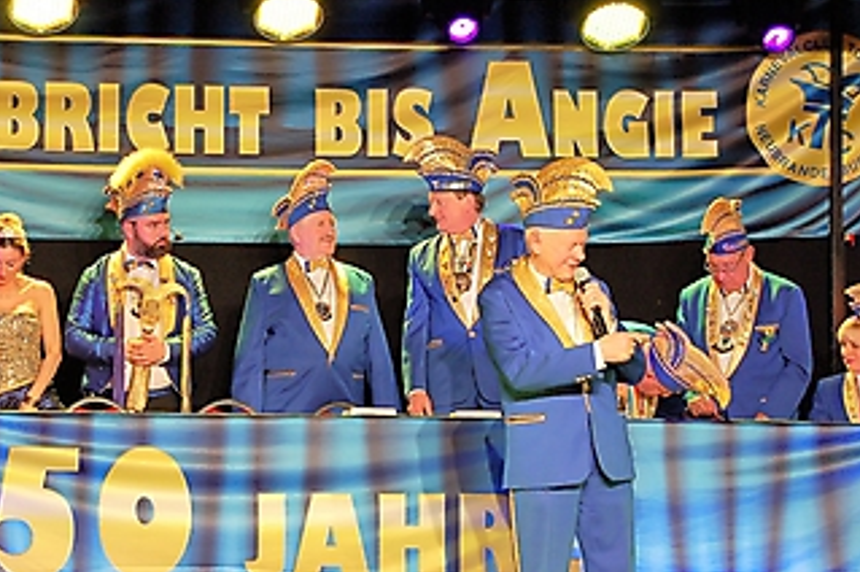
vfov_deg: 9.7
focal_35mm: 141
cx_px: 266
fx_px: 3365
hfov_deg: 14.5
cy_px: 248
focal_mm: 50
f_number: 5.6
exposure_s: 1/60
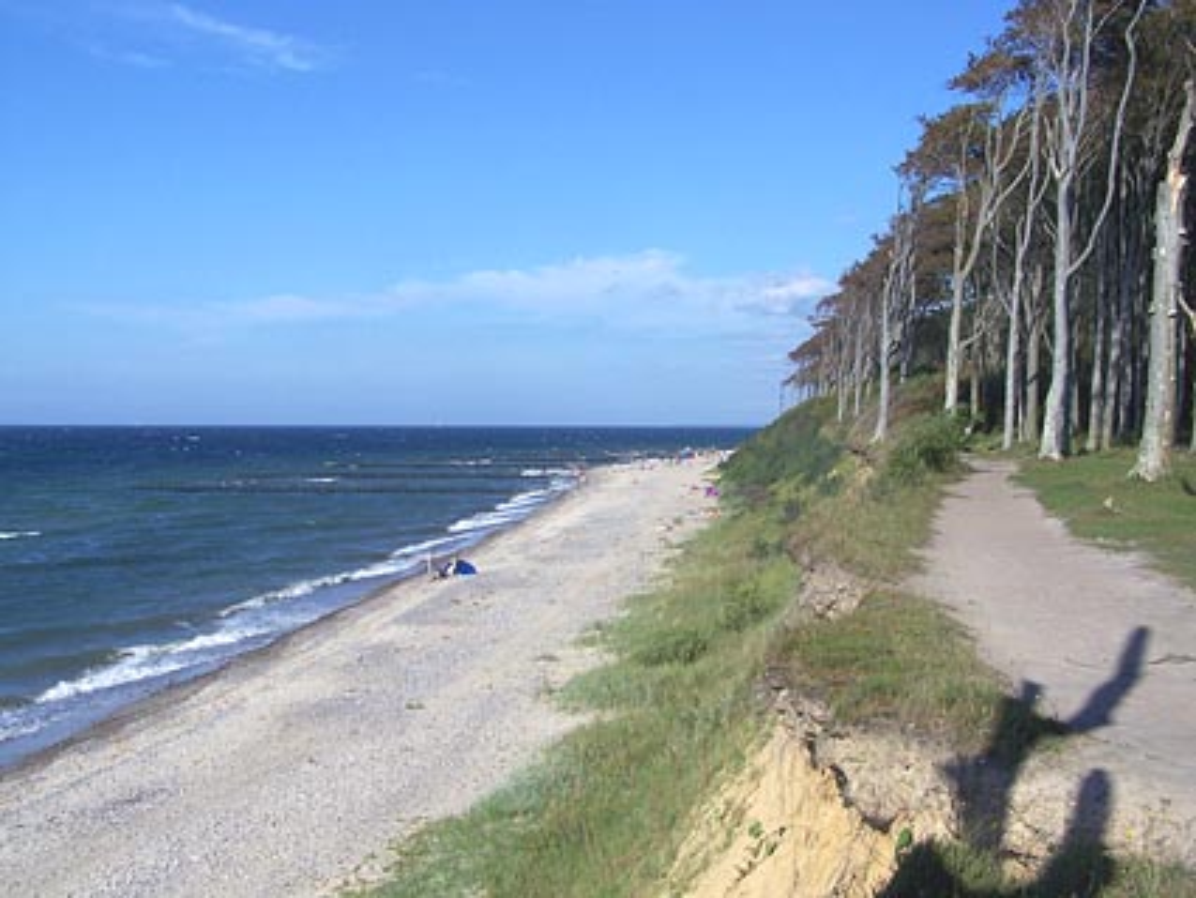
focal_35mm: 43
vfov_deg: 33.6
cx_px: 598
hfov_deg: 43.8
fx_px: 1486
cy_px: 449
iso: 64
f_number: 4
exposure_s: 1/800
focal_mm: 7.1
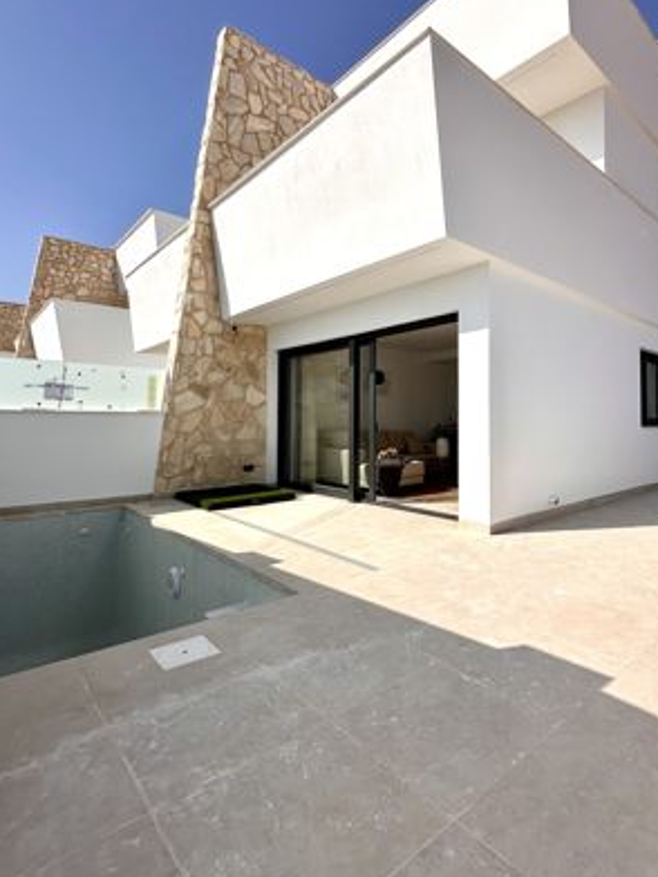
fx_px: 482
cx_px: 404
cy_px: 407
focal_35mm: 19
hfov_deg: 67.8
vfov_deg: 84.5
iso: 50
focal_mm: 2.22
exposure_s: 1/6135
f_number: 2.2
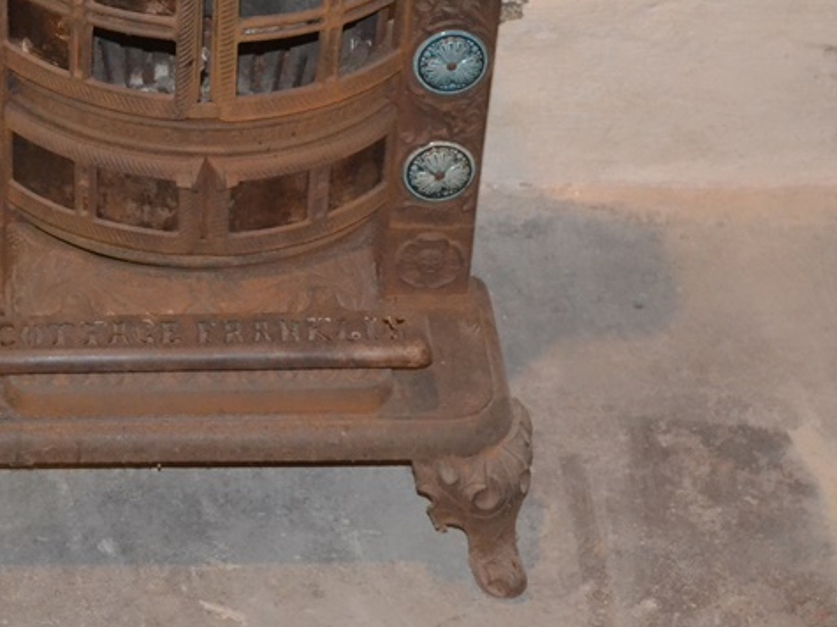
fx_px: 2345
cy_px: 94
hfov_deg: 20.2
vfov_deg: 15.1
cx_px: 294
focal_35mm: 97
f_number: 4.8
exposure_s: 1/60
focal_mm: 32
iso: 3200
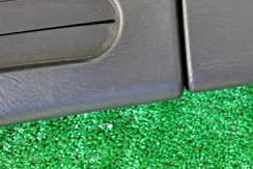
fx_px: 450
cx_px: 287
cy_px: -43
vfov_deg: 19.8
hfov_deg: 28.2
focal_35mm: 64
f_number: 2
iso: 320
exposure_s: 1/30
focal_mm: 4.5
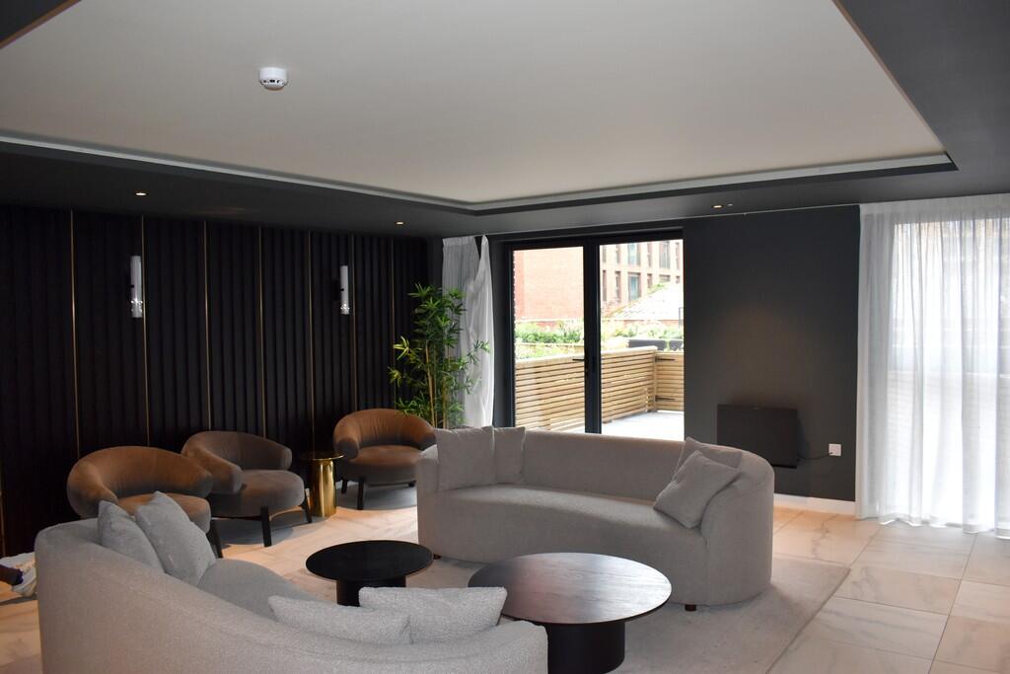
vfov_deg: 47.9
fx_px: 758
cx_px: 505
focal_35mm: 27
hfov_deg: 67.4
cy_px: 337
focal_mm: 18
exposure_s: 1/80
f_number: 4.5
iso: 800
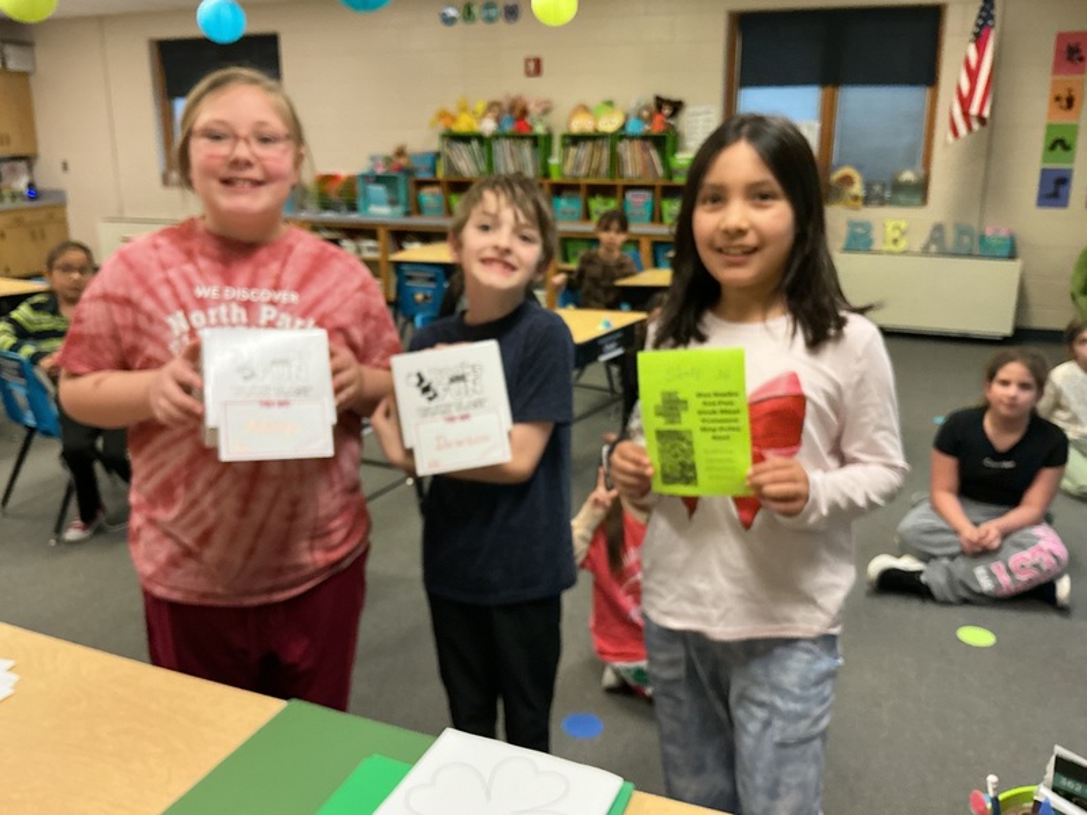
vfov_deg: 48.2
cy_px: 408
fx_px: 911
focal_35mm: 29
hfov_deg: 61.7
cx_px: 544
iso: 250
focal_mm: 3
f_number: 1.8
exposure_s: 1/60
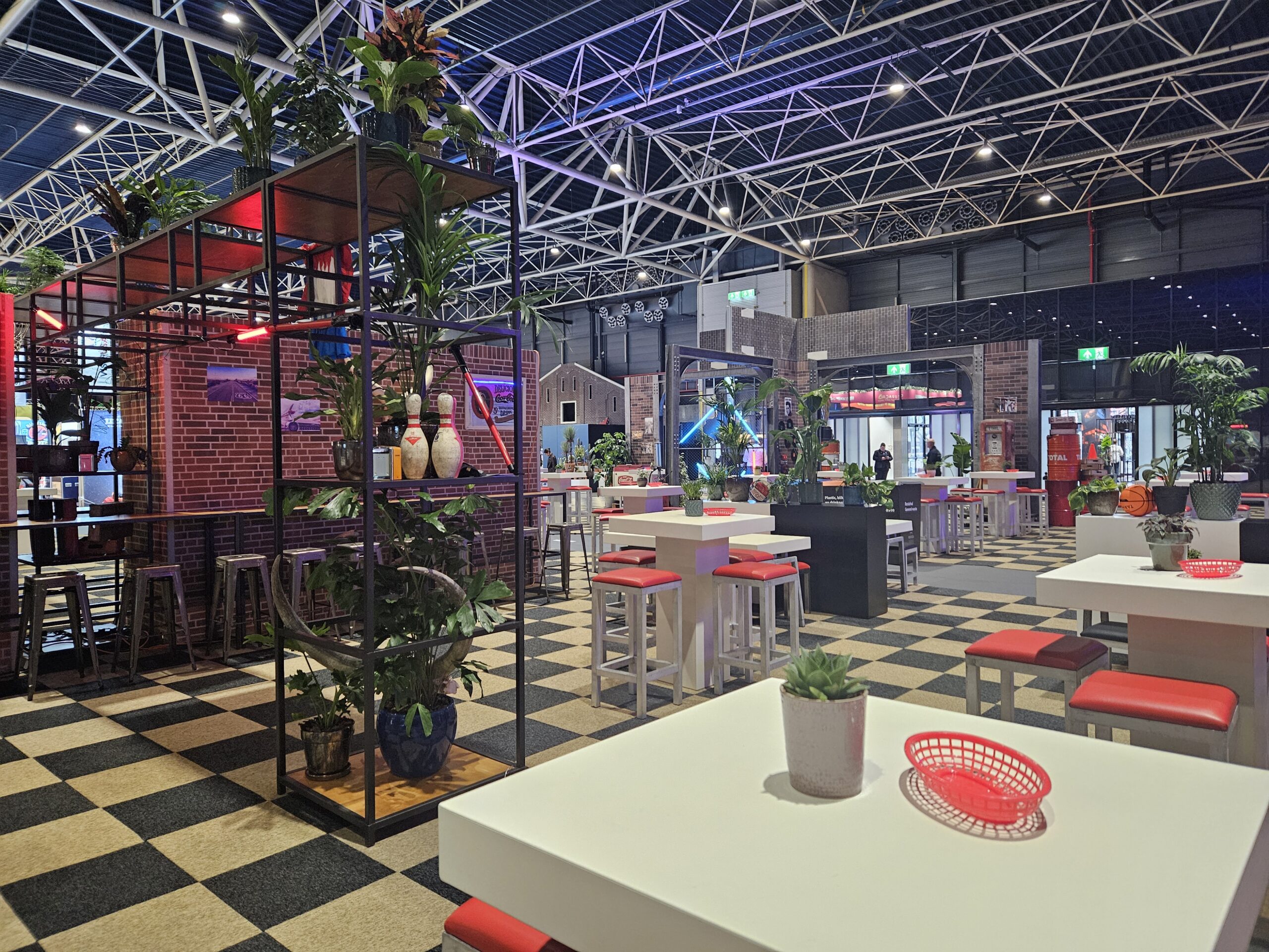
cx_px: 634
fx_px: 843
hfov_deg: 73.9
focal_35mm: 23
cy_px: 476
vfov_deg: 58.9
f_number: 1.8
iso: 500
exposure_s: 1/33
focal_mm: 5.4
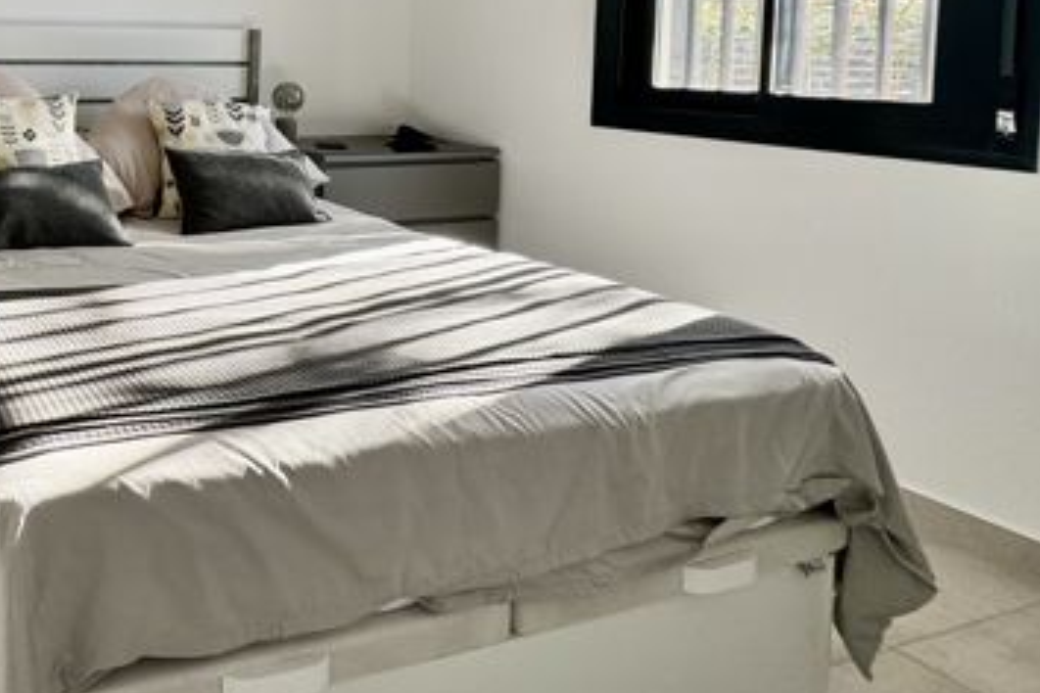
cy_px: 79
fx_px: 838
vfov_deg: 41.6
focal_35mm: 29
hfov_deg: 51.5
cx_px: 7
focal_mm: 2.22
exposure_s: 1/99
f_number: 2.2
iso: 50
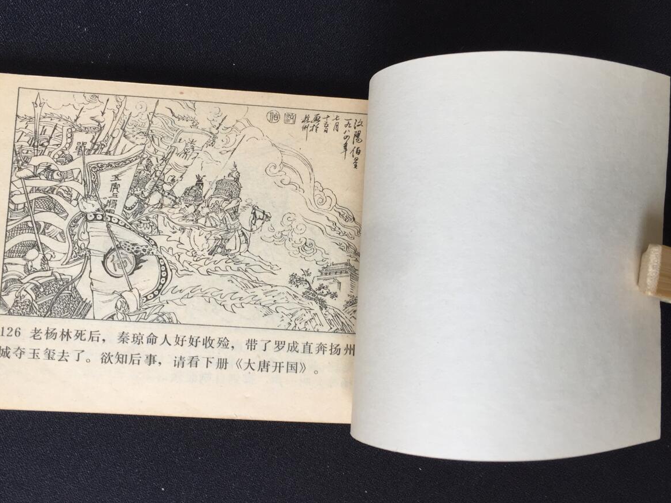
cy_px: 243
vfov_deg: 40.7
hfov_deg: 52.5
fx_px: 678
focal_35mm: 35
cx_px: 302
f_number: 2.2
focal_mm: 4.15
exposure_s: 1/50
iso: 32
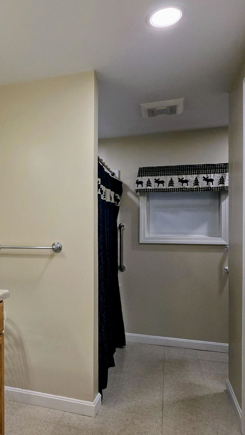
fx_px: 312
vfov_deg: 69.7
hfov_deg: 40.1
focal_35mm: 27
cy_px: 239
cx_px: 31
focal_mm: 2.2
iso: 64
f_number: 1.9
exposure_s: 1/120
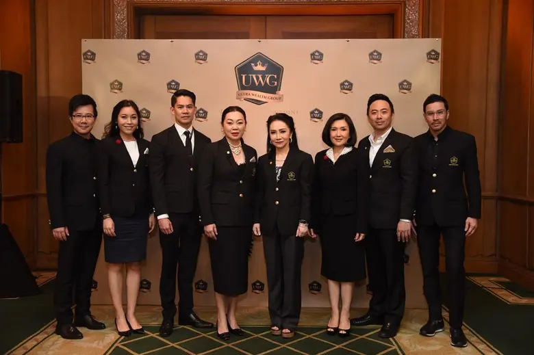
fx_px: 504
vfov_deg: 38.8
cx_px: 267
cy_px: 178
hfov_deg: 55.8
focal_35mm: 34
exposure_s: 1/125
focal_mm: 34
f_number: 4
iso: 1000
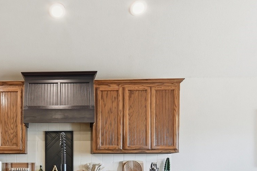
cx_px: 50
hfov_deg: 47.8
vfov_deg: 32.5
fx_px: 271
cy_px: 167
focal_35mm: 38
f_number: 9
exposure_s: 1/15
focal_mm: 10
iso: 250
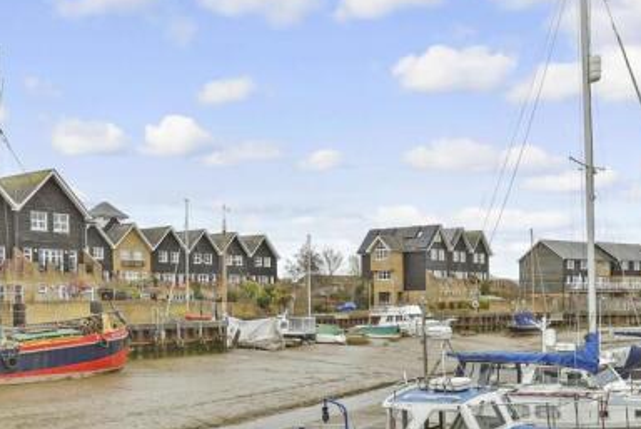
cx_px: 331
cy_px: 341
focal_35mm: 46
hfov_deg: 42.7
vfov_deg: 28.7
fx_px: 820
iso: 640
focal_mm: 18
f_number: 9
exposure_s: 1/320
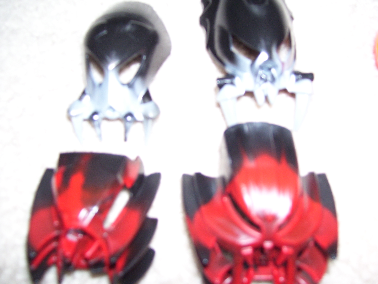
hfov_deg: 50.1
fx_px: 404
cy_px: 142
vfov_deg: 38.7
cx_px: 189
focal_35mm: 37
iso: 125
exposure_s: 1/60
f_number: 2.7
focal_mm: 6
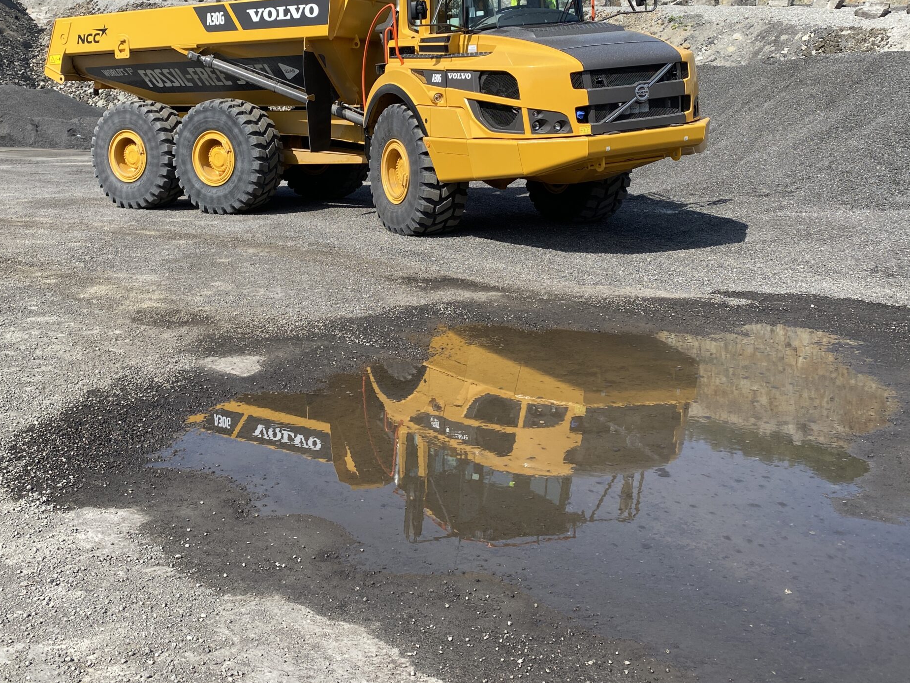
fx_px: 946
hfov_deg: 51.2
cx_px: 404
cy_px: 217
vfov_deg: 39.1
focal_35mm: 36
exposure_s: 1/2410
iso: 32
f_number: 1.8
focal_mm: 4.25
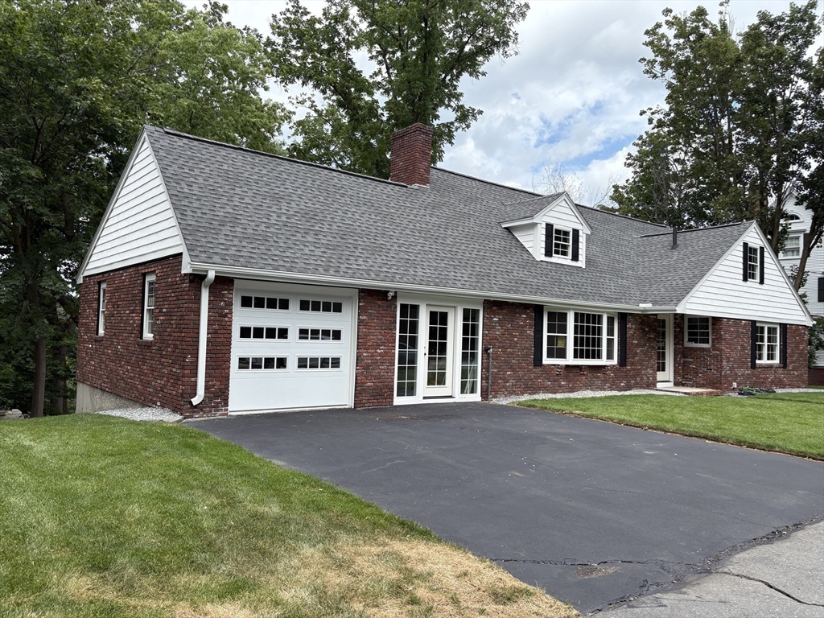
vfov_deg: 53.1
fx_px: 619
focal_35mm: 26
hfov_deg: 67.3
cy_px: 309
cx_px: 412
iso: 50
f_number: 1.6
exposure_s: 1/1587
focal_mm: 5.96
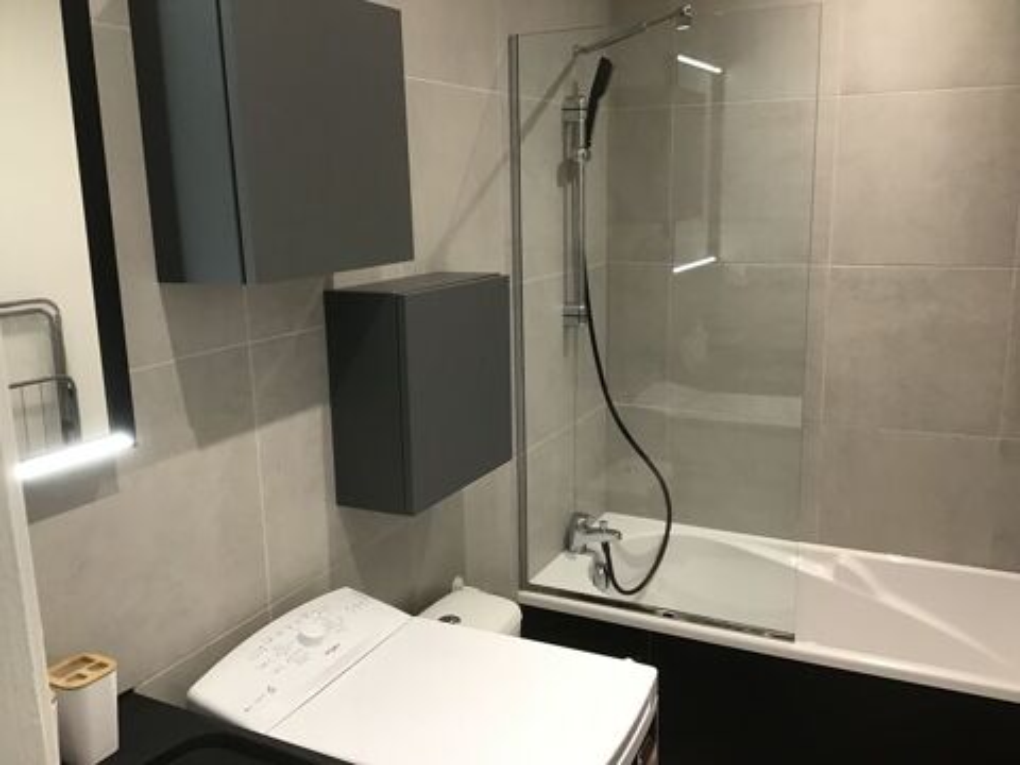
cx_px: 510
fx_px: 913
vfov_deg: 45.4
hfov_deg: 58.4
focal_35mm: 31
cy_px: 382
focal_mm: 3.3
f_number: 2.4
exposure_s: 1/33
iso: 125
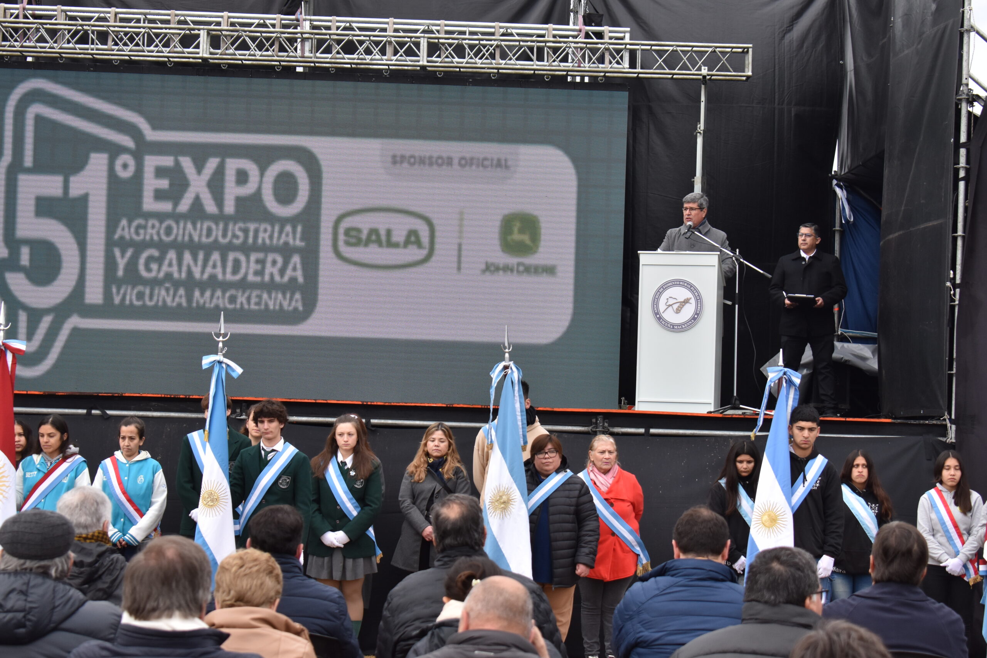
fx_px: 2262
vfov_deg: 16.6
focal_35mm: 82
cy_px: 329
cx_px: 494
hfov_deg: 24.6
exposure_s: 1/800
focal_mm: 55
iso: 500
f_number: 5.6
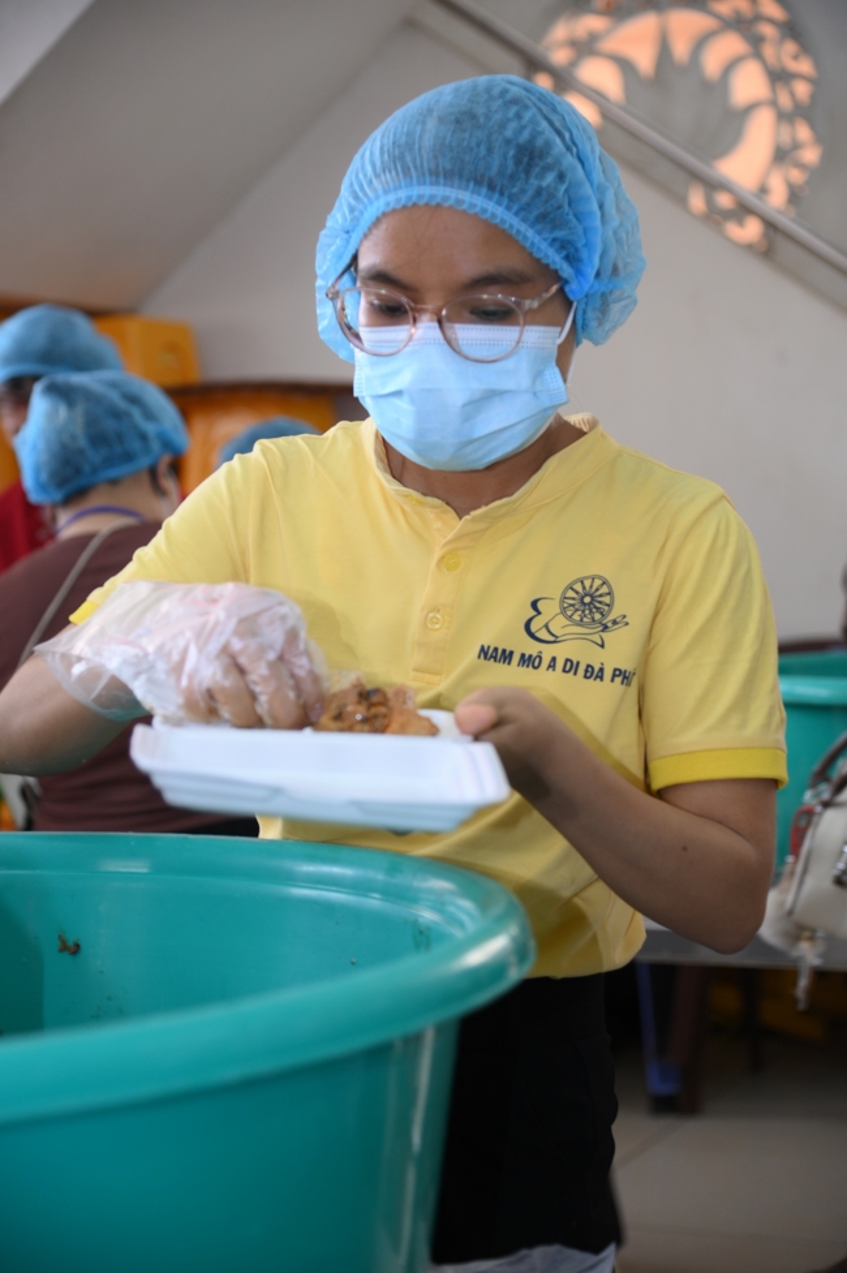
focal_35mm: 70
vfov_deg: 28.9
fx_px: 2474
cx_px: 424
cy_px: 636
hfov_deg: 19.4
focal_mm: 70
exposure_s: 1/80
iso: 1000
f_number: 4
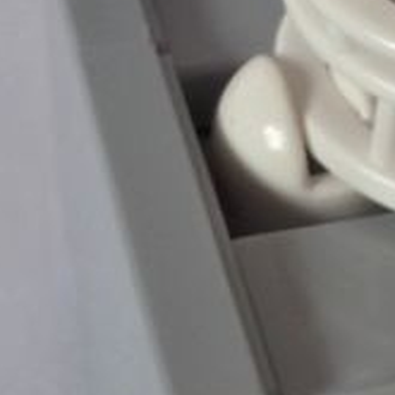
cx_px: 632
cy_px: 105
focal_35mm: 154
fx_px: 1988
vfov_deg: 11.3
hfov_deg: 10.8
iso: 400
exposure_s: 1/6
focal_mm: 6.4
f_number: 3.7
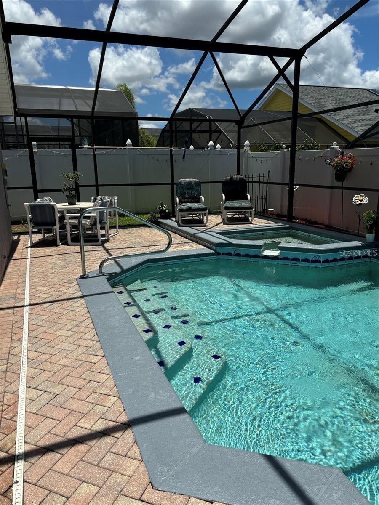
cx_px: 190
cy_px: 252
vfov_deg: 67.3
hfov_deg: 53.1
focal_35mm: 26
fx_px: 380
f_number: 1.6
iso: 50
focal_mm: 5.96
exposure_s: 1/3650
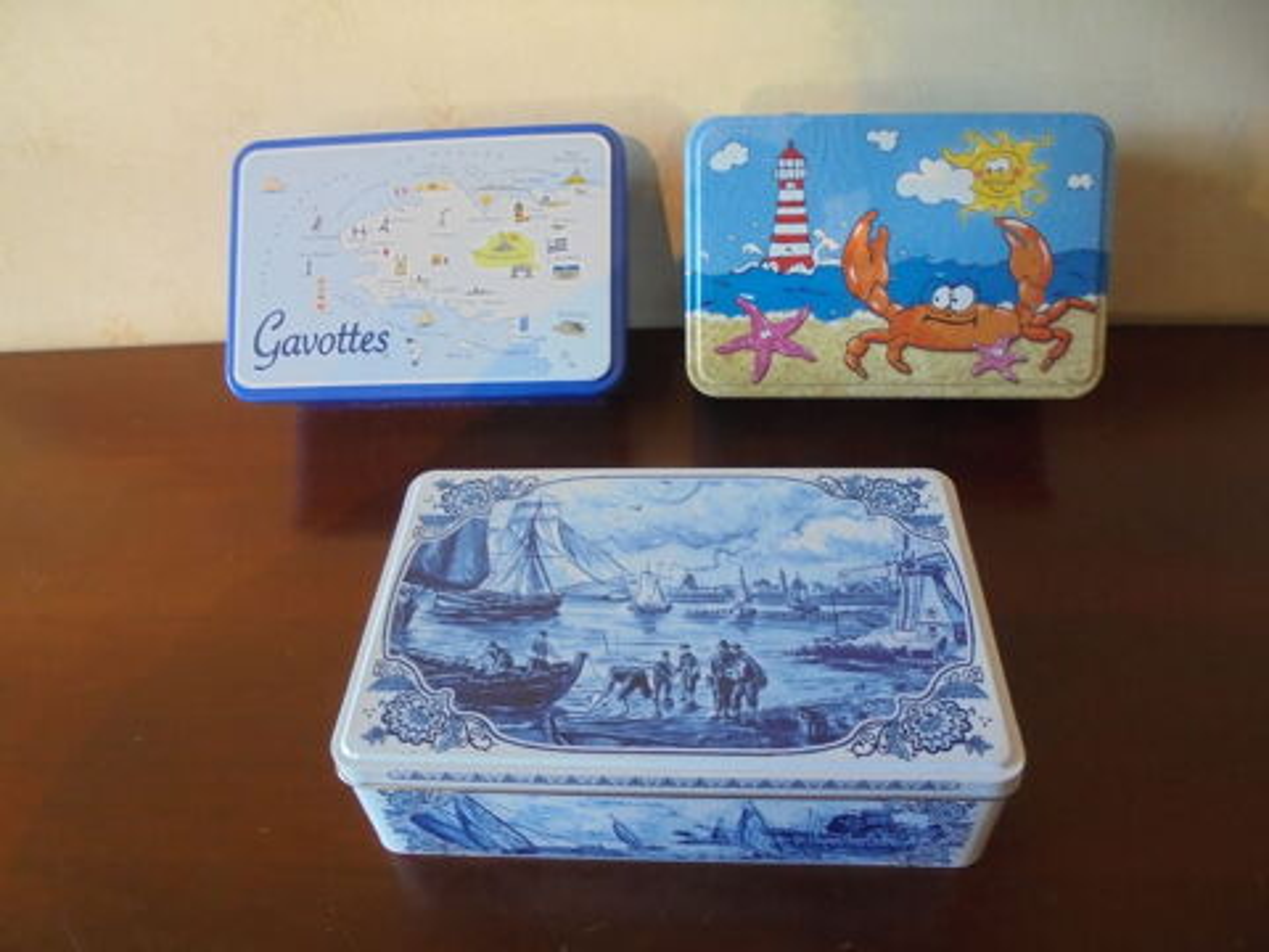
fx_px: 953
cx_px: 634
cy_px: 476
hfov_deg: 67.3
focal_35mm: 26
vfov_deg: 53.1
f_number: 3.5
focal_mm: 4.6
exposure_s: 1/30
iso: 320
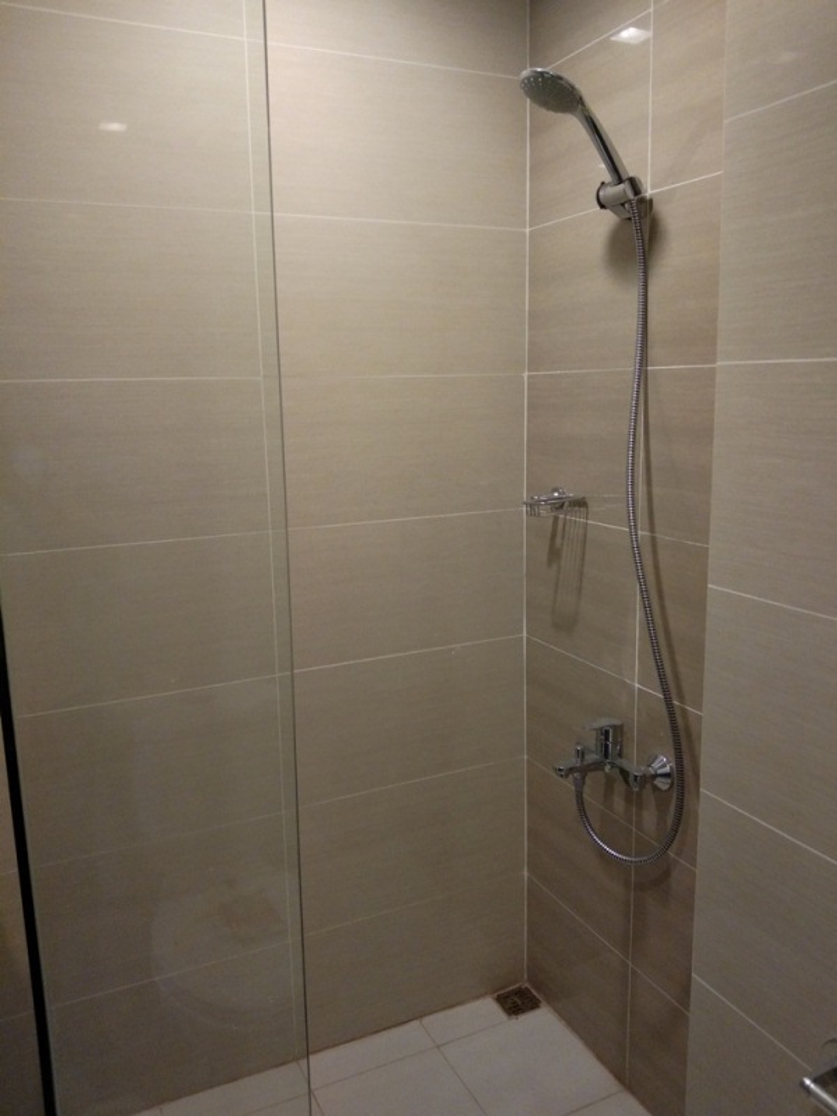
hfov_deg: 45.4
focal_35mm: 31
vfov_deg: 58.4
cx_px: 418
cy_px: 558
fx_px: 999
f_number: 2.2
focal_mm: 3.69
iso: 500
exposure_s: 1/14.3
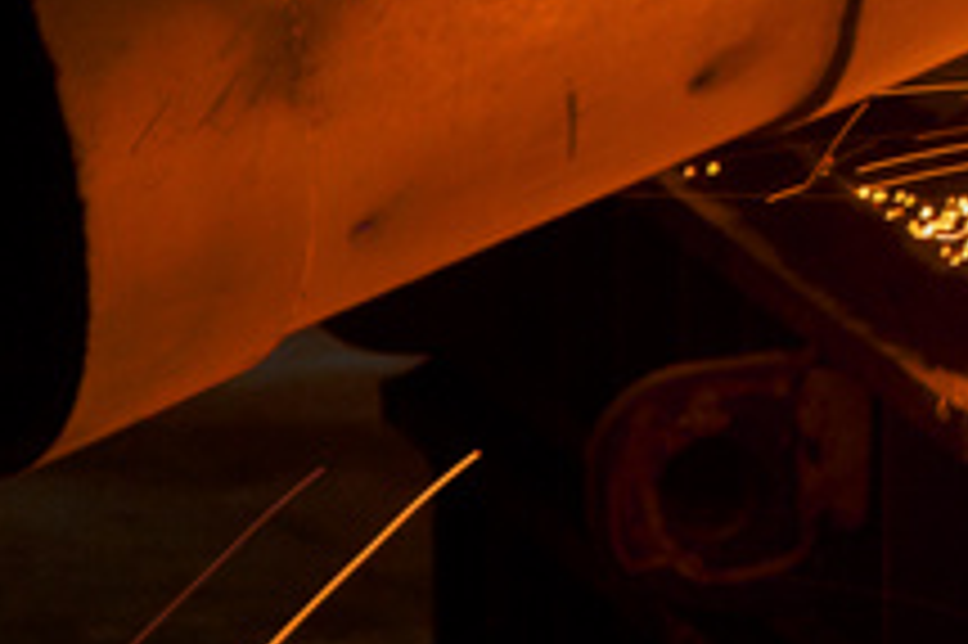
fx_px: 24315
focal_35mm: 905
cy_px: -626
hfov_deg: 2.3
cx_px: 2161
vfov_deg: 1.5
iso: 200
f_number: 3.2
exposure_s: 1/13
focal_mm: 130
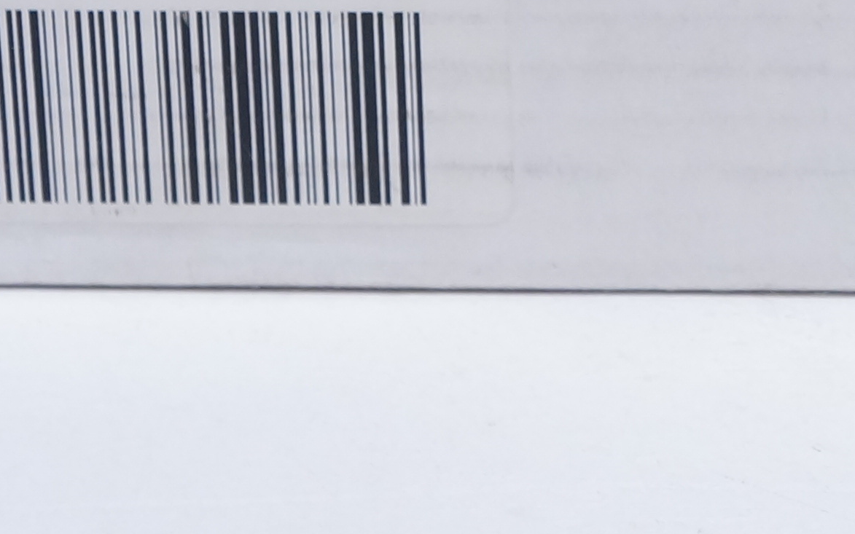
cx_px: 907
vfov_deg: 7.1
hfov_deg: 11.6
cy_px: -549
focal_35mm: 179
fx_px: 4171
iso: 800
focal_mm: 28
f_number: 5.6
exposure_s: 1/80
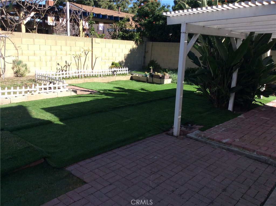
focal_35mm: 32
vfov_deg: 44.1
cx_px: 138
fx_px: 255
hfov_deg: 56.9
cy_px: 103
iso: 32
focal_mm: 3.3
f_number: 2.4
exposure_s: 1/817
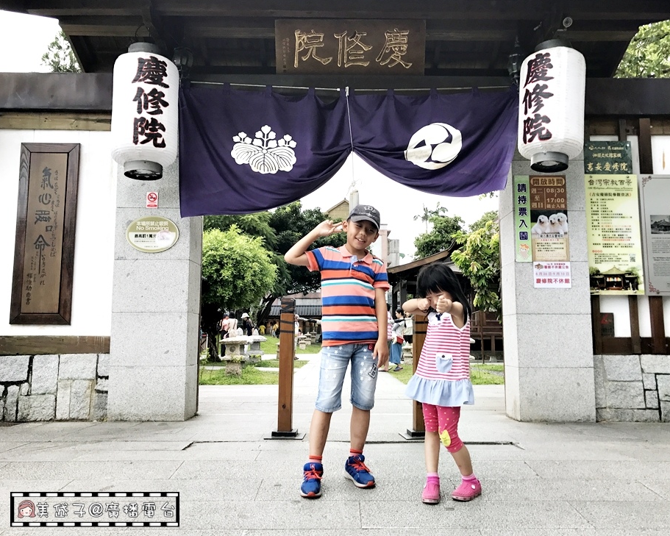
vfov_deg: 48.5
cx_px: 352
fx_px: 595
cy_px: 271
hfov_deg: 58.7
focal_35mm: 30
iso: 20
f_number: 1.8
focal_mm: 3.99
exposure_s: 1/227
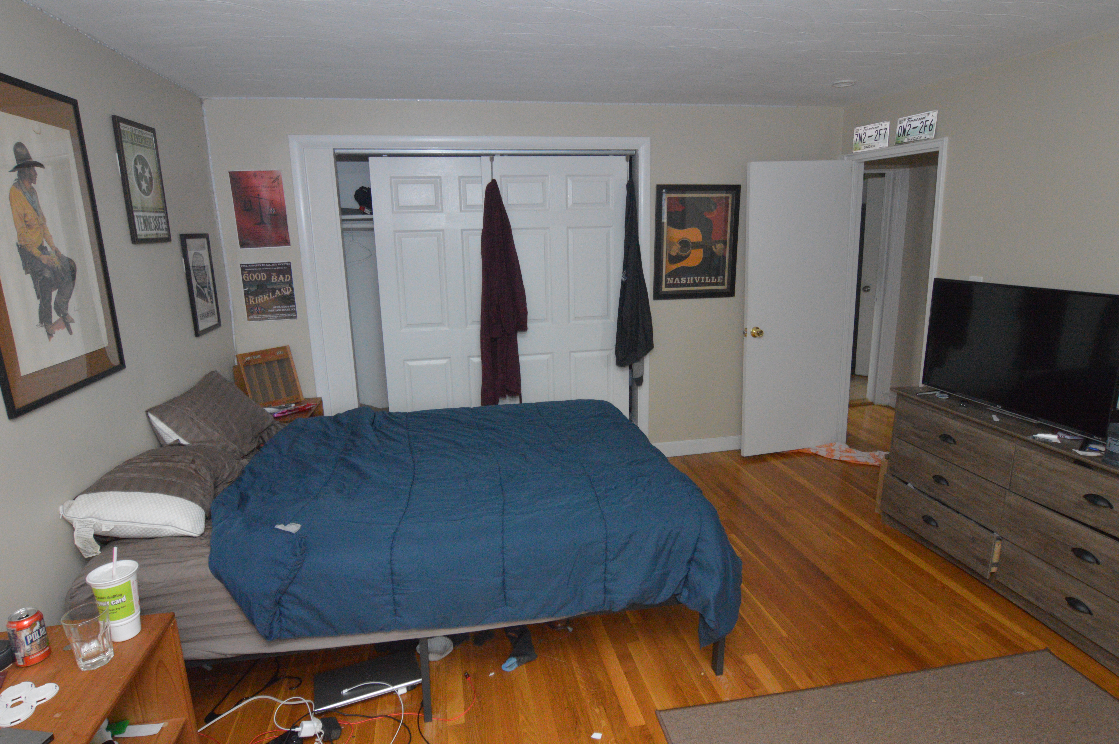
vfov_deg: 67.3
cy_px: 372
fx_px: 559
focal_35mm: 18
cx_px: 560
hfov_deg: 90.1
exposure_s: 1/60
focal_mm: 12
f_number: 10
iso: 3200
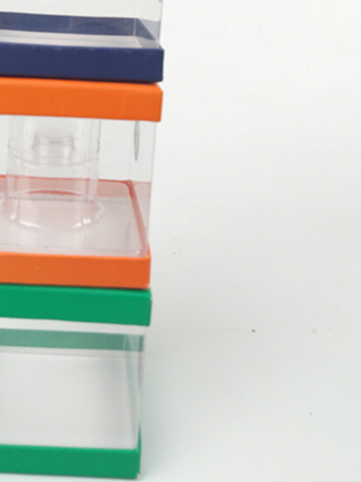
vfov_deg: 37.7
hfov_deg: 30.7
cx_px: 72
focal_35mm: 46
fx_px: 641
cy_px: 22
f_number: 2
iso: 100
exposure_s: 1/25
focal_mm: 4.04
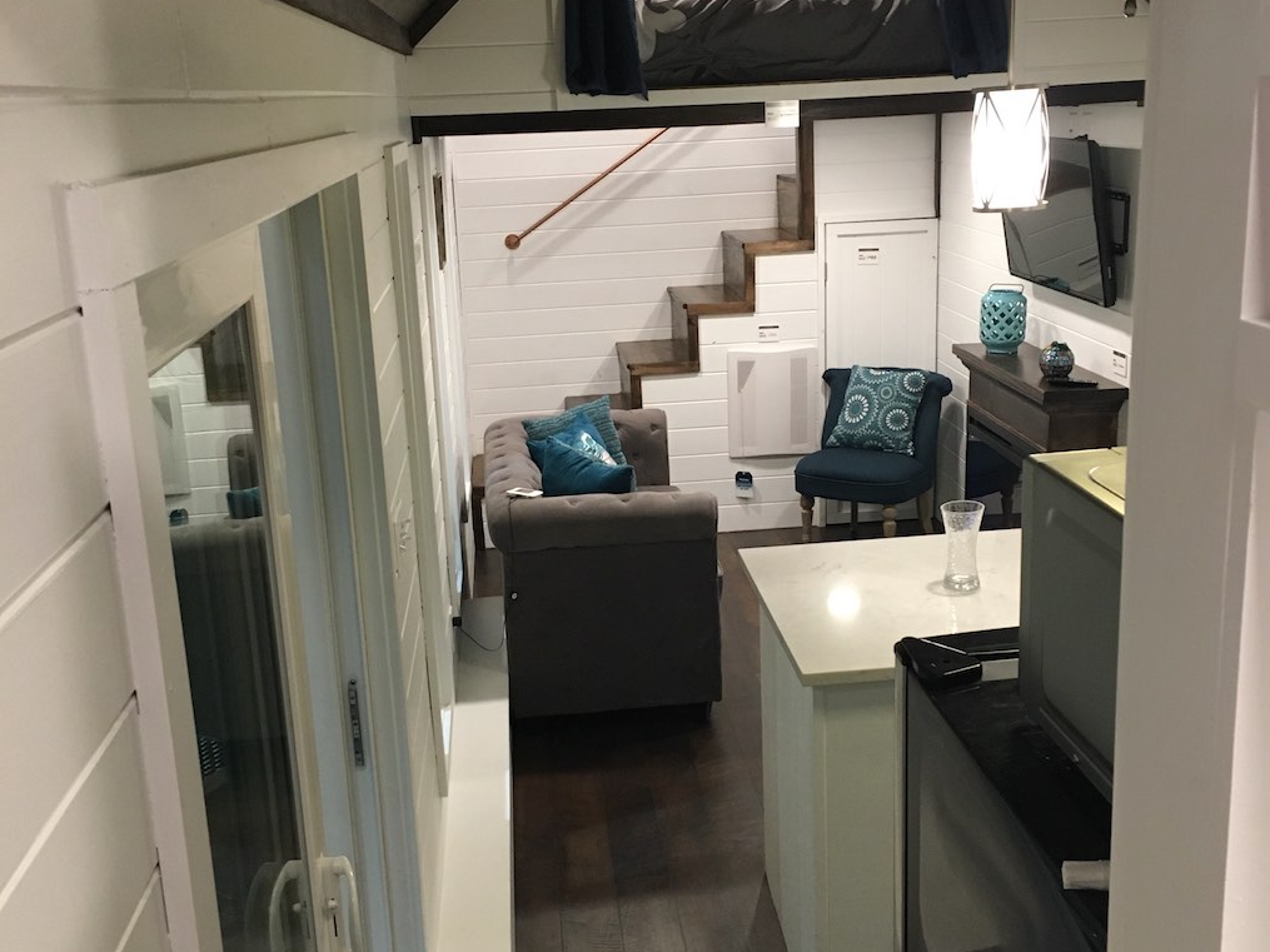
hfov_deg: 47.9
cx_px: 638
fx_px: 1431
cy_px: 481
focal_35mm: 39
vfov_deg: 36.8
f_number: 2.2
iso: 125
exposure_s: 1/30
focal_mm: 4.15
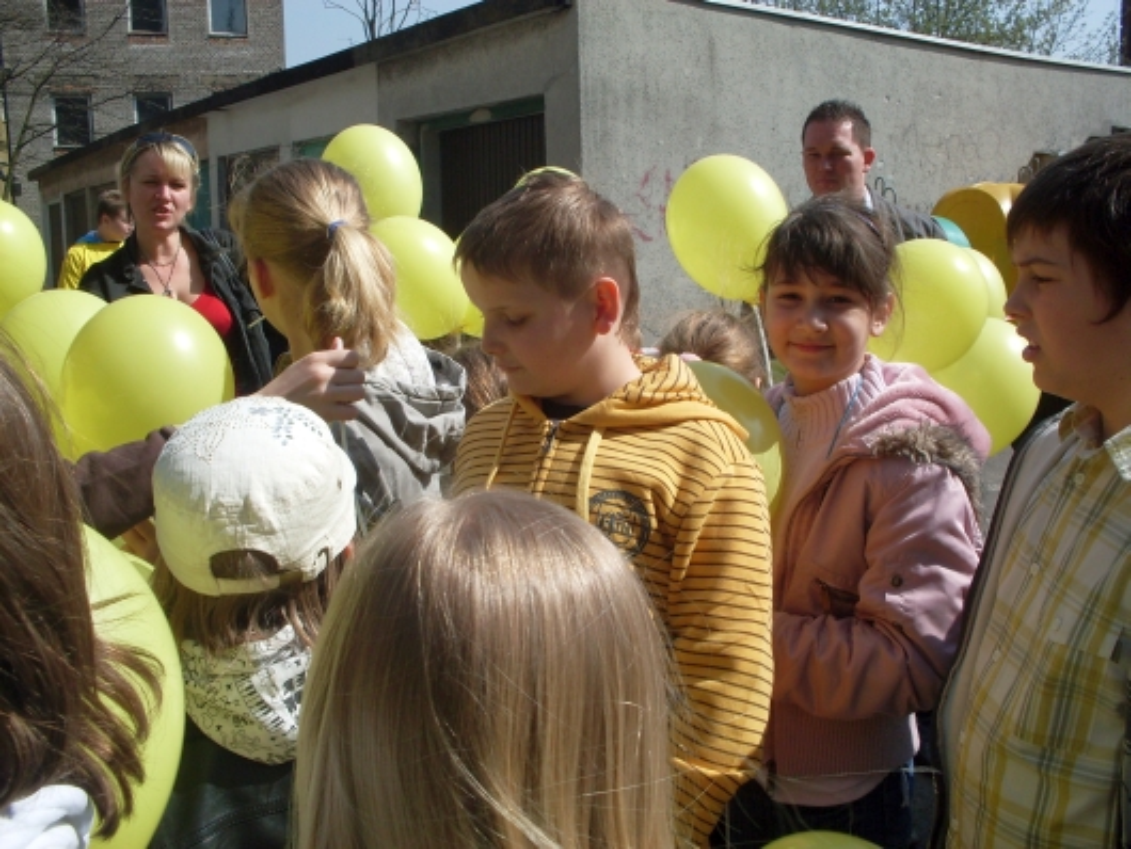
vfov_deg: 37.7
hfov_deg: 49.0
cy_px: 424
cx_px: 566
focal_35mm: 38
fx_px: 1242
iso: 80
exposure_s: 1/180
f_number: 8.4
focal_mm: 6.3
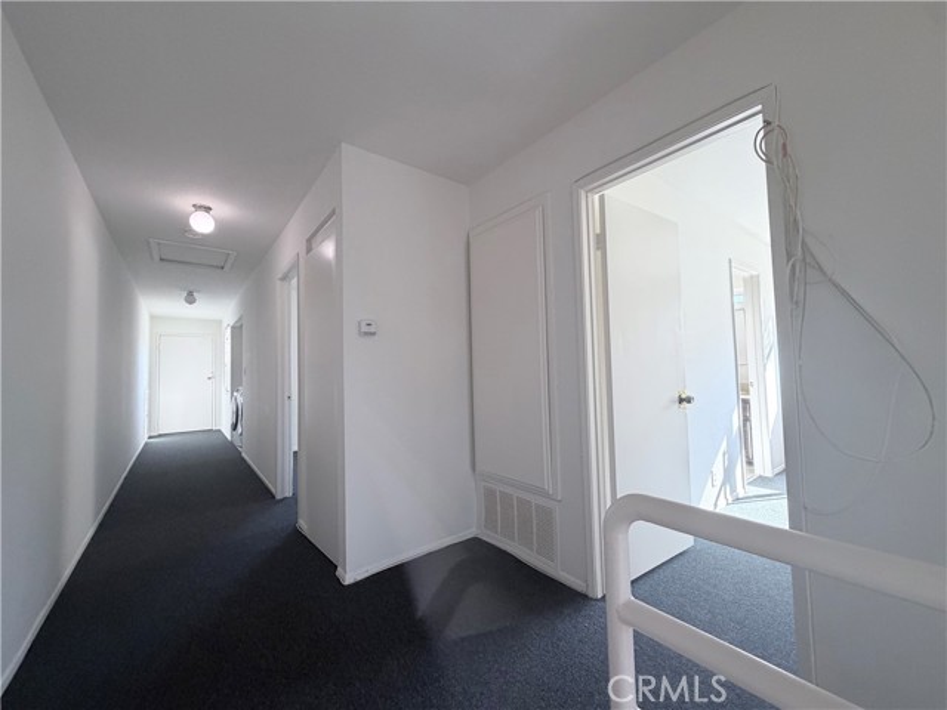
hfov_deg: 102.1
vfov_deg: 85.7
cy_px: 355
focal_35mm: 14
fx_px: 383
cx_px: 474
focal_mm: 2.22
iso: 200
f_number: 2.2
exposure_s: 1/120
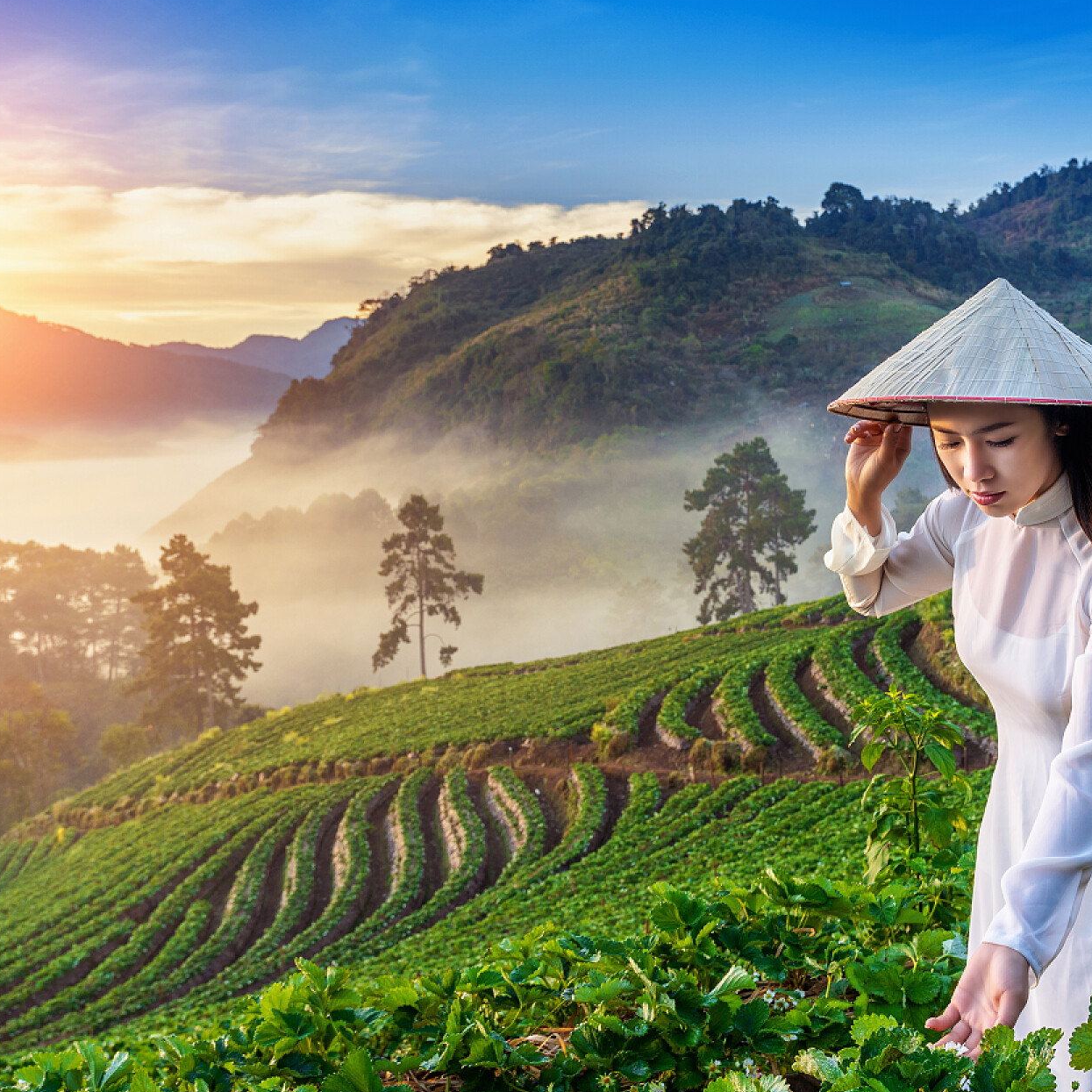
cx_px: 706
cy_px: 548
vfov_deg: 43.9
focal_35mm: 38
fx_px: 1356
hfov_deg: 43.4
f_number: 8
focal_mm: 29
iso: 200
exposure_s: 1/60
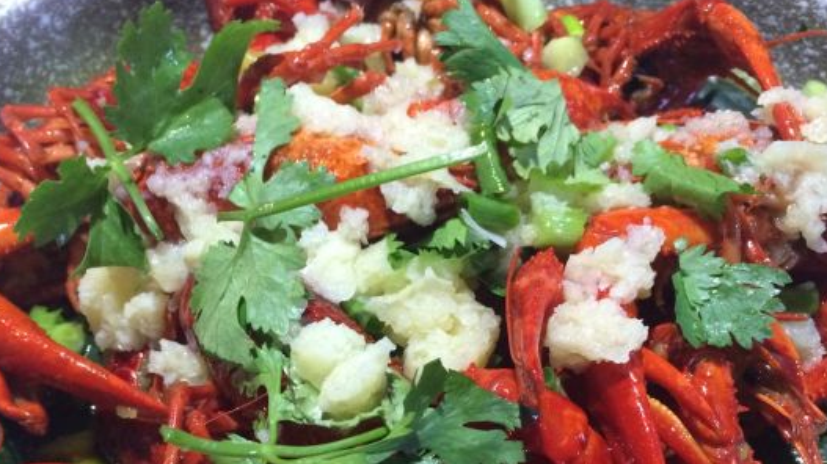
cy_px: 352
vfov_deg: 27.9
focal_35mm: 42
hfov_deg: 48.4
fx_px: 921
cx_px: 428
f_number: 2.2
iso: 250
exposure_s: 1/25
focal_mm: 4.15
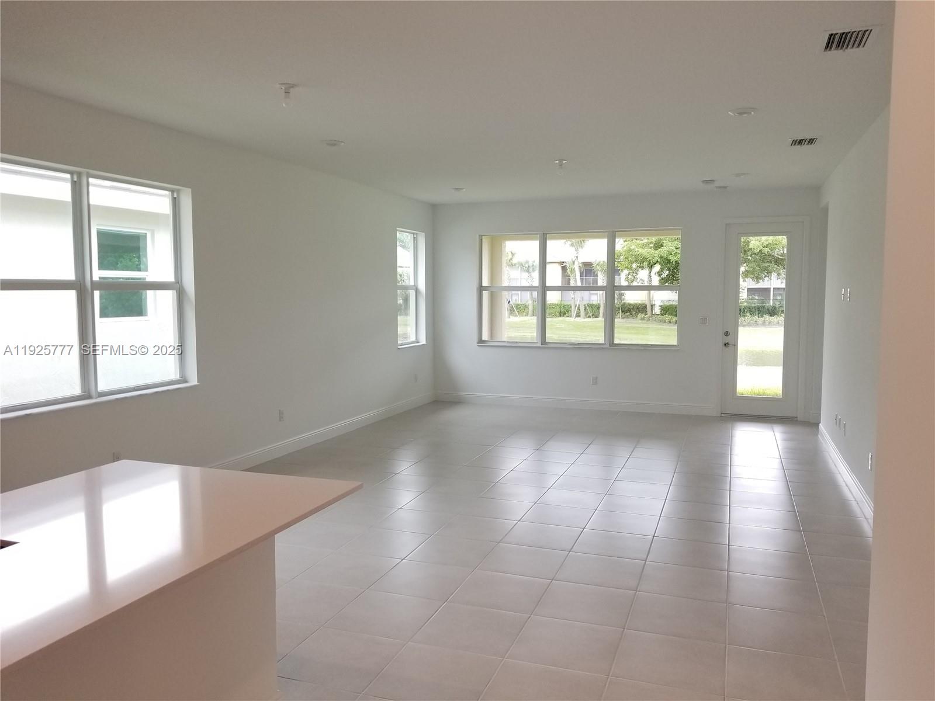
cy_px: 350
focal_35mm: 26
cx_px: 468
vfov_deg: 53.1
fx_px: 702
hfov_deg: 67.3
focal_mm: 4.3
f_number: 1.7
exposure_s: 1/120
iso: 80
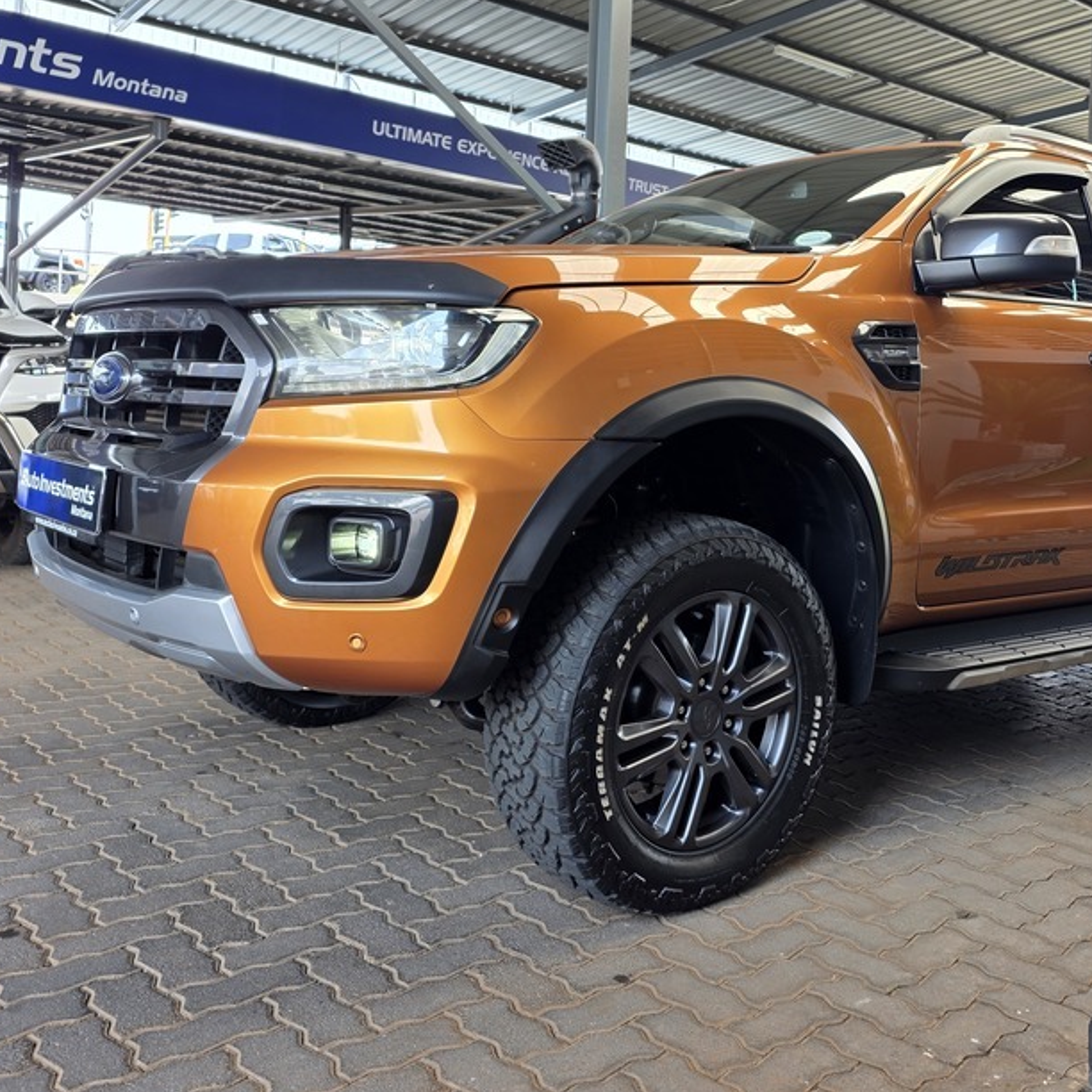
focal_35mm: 34
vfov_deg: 48.1
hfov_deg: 48.0
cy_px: 421
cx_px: 689
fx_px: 1213
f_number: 1.7
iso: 20
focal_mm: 6.25
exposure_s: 1/51.8
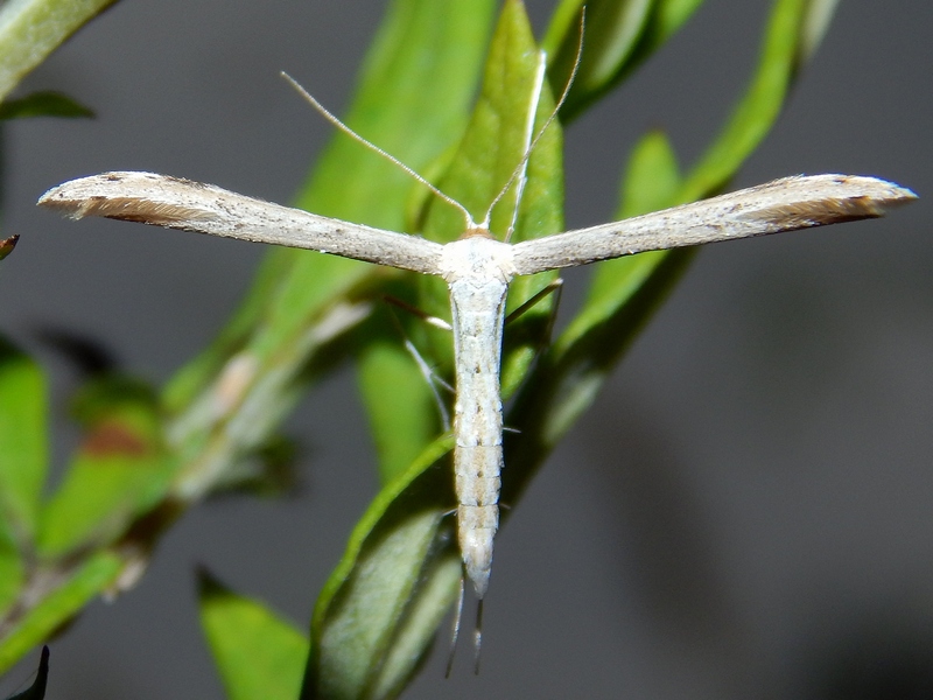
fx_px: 3100
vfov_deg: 12.9
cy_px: 350
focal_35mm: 115
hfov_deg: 17.1
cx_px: 466
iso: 125
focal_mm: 20.5
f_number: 9.2
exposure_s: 1/500
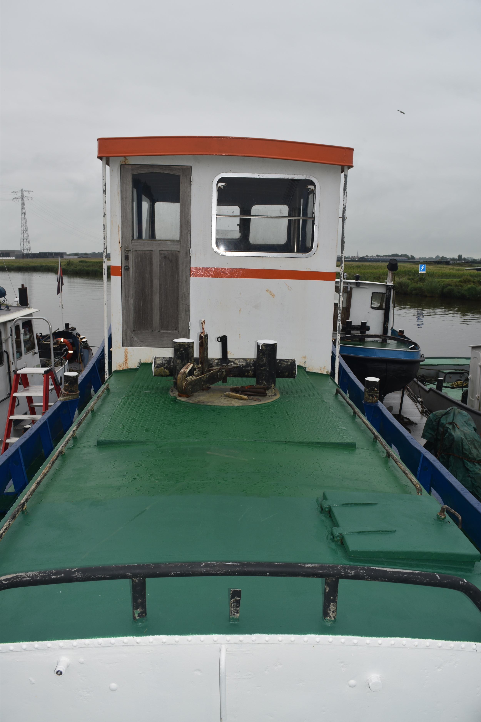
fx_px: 541
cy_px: 361
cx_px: 240
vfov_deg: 67.4
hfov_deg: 47.9
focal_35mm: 27
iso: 100
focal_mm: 18
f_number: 6.3
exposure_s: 1/160
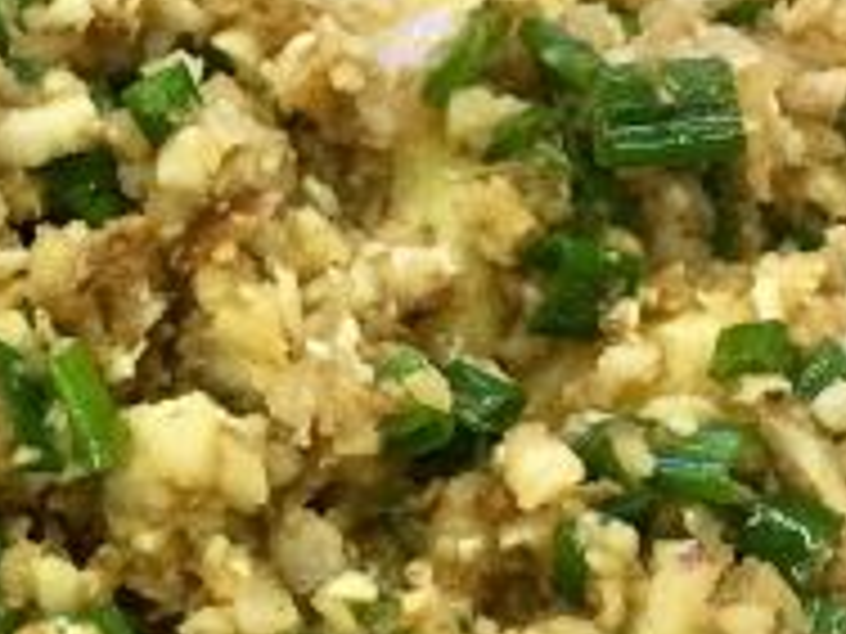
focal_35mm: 108
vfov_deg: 13.7
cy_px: 353
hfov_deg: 17.6
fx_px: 2639
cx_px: -63
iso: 125
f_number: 2.2
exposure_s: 1/33
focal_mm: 4.15
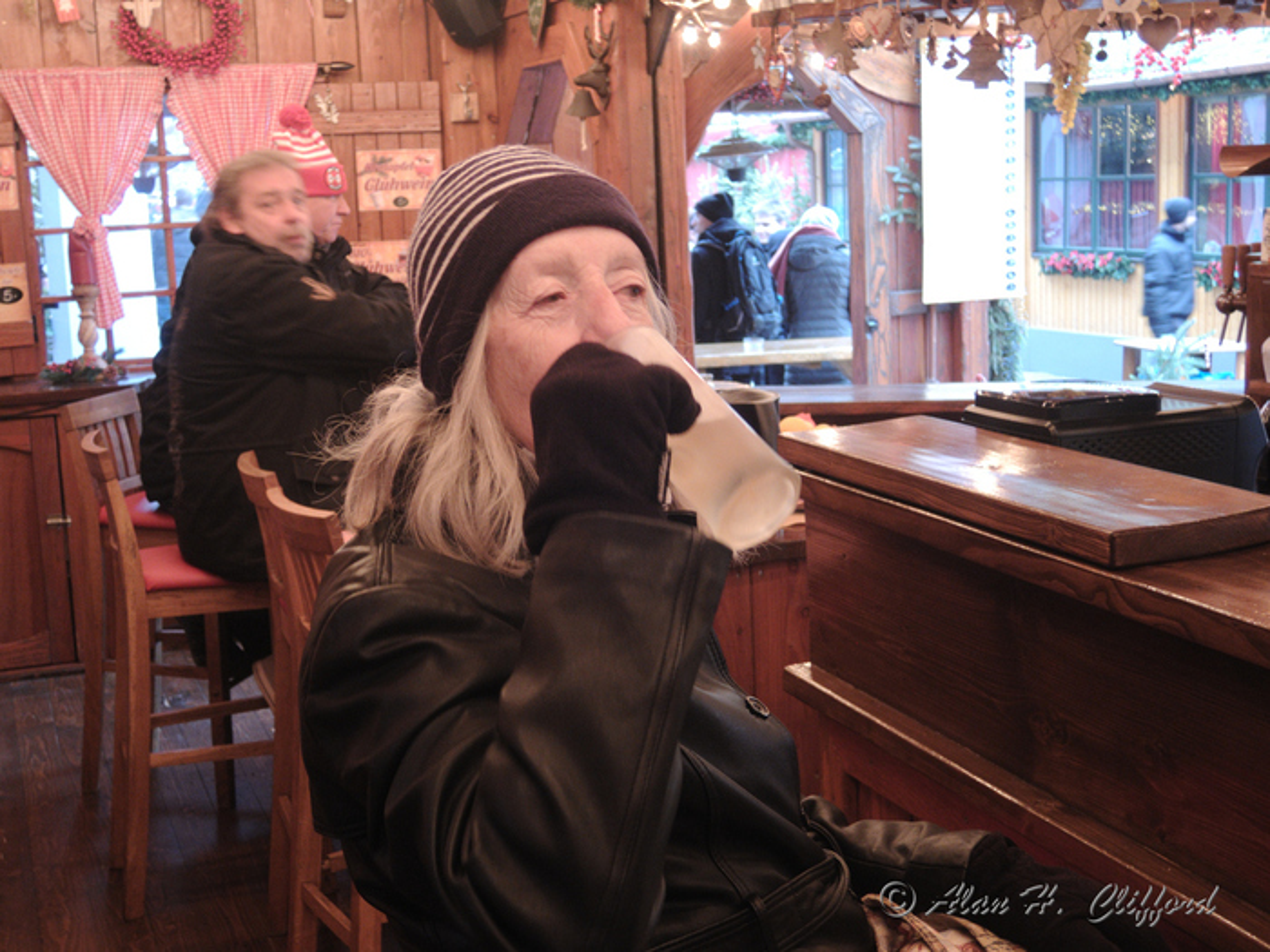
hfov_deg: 38.2
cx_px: 635
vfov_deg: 29.1
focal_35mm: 50
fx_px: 1834
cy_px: 476
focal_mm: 10.7
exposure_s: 1/13
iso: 400
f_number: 3.2
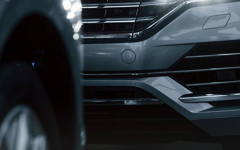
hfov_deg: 9.0
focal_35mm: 234
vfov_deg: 5.6
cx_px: 96
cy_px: 25
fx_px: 1531
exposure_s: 1/800
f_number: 5
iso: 400
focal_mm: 122
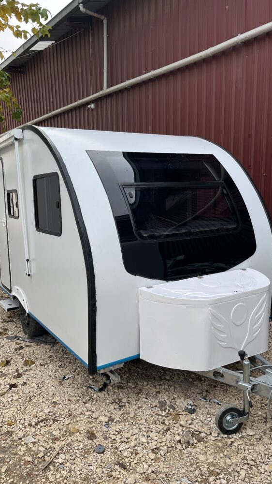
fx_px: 372
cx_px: 136
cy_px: 246
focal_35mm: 29
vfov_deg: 66.0
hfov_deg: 40.2
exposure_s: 1/913
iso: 50
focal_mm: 5.1
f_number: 1.6
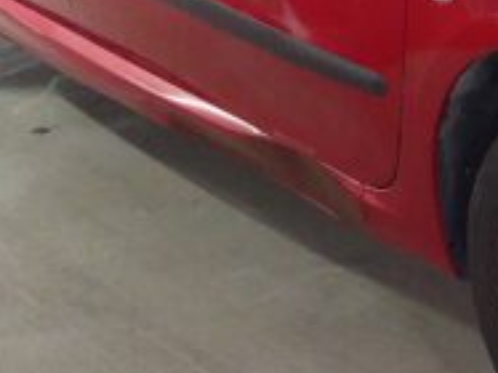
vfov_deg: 13.7
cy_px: 19
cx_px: 679
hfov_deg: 17.1
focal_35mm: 107
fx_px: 1538
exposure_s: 1/25
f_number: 1.8
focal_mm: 5.23
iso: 500
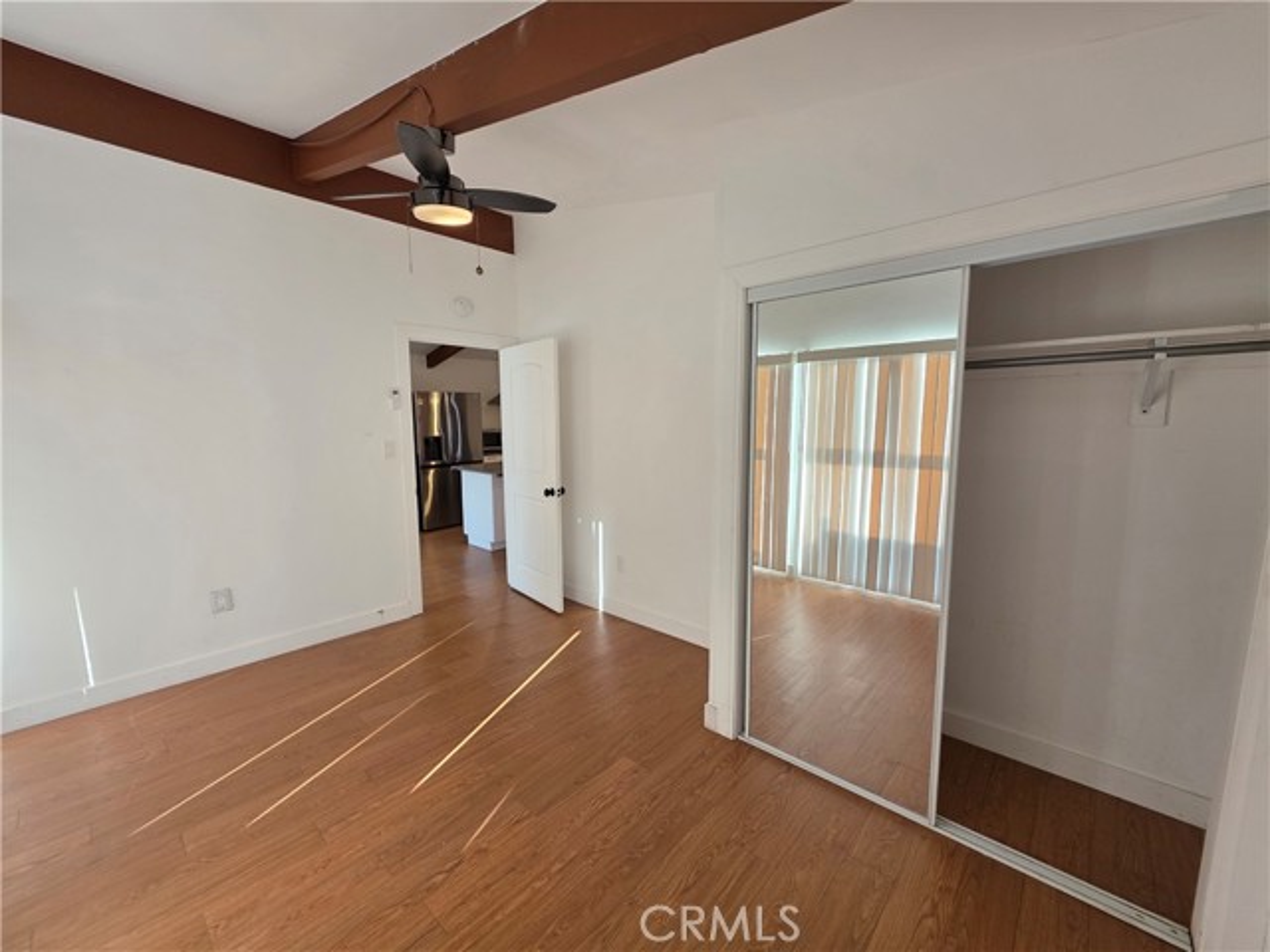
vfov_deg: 89.9
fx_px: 477
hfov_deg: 106.2
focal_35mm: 13
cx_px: 635
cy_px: 476
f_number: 1.9
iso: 100
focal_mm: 2.2
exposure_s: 1/120
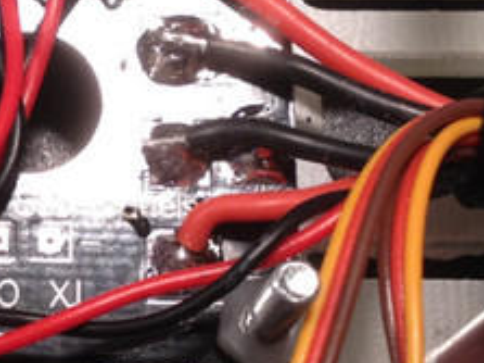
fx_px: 2194
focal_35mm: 157
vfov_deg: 9.4
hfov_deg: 12.4
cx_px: 0
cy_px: 109
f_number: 2.4
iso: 64
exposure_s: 1/20
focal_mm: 4.28
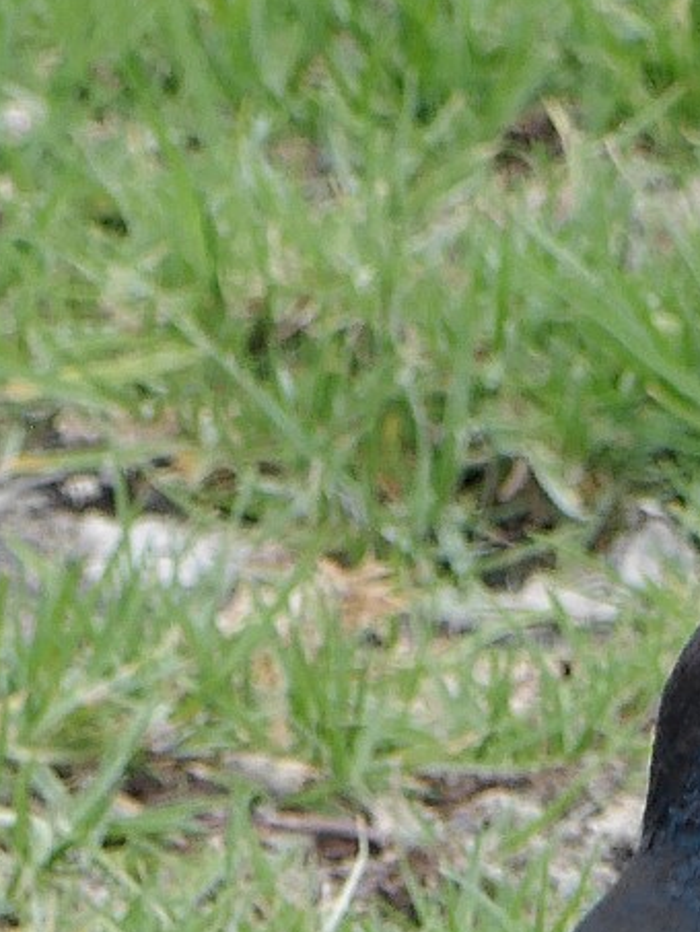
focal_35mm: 1720
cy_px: 1162
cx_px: 539
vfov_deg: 1.2
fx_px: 46354
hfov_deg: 0.9
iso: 160
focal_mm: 91
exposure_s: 1/125
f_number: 5.9
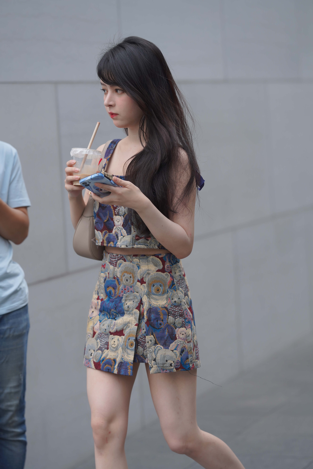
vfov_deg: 15.2
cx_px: 156
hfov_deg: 10.2
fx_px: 1760
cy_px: 234
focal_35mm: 135
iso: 320
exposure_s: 1/1000
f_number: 2.8
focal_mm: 135
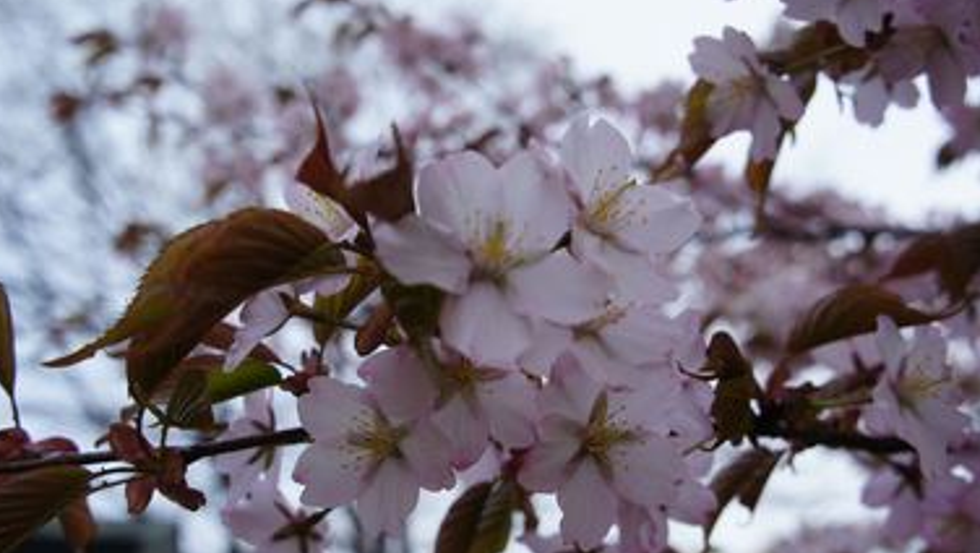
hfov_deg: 50.4
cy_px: 327
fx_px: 1040
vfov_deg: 29.7
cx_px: 503
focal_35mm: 40
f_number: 6.3
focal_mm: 24
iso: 200
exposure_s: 1/400
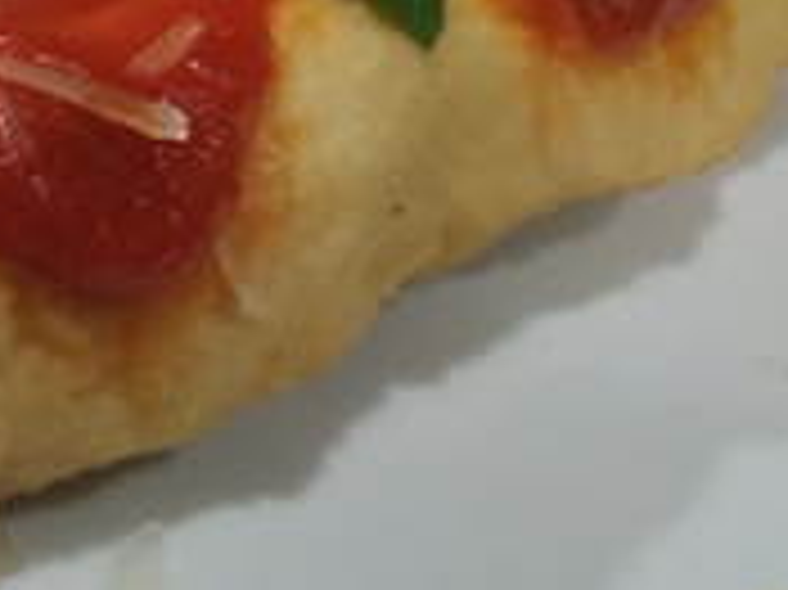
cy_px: 140
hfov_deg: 17.8
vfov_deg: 16.7
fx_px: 2002
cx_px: -630
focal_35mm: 88
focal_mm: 3.94
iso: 320
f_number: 1.9
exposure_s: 1/25
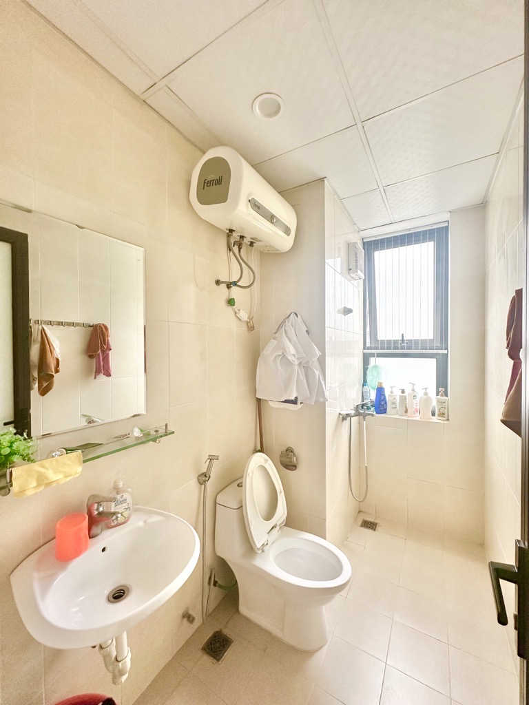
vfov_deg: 102.1
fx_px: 285
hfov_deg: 85.7
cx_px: 264
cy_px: 352
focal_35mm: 14
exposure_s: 1/99
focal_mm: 2.22
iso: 160
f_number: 2.2
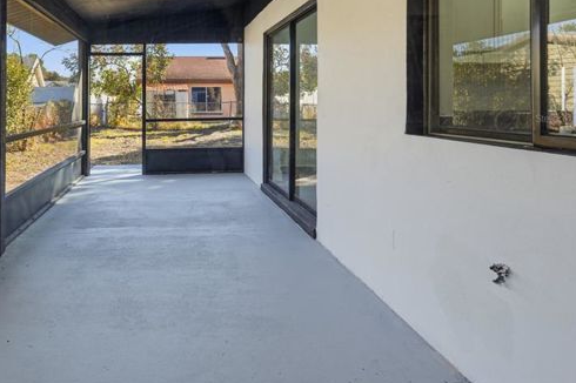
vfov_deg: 53.6
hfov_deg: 72.5
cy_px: 118
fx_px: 368
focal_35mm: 23
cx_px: 168
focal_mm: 16
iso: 160
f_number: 9
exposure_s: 1/125
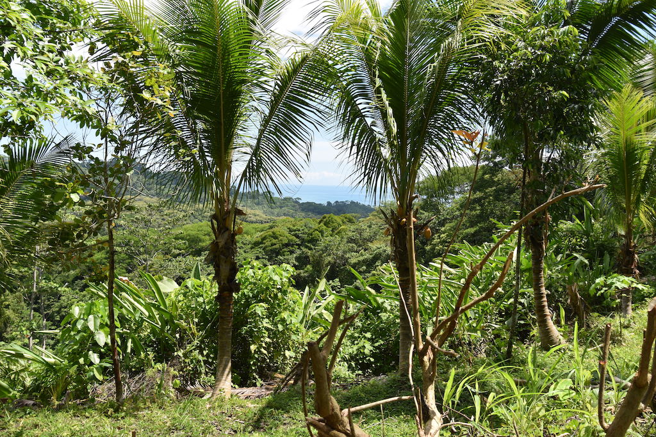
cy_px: 218
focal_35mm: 30
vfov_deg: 43.6
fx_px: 547
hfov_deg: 61.9
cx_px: 328
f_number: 9
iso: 200
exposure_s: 1/320
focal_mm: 20
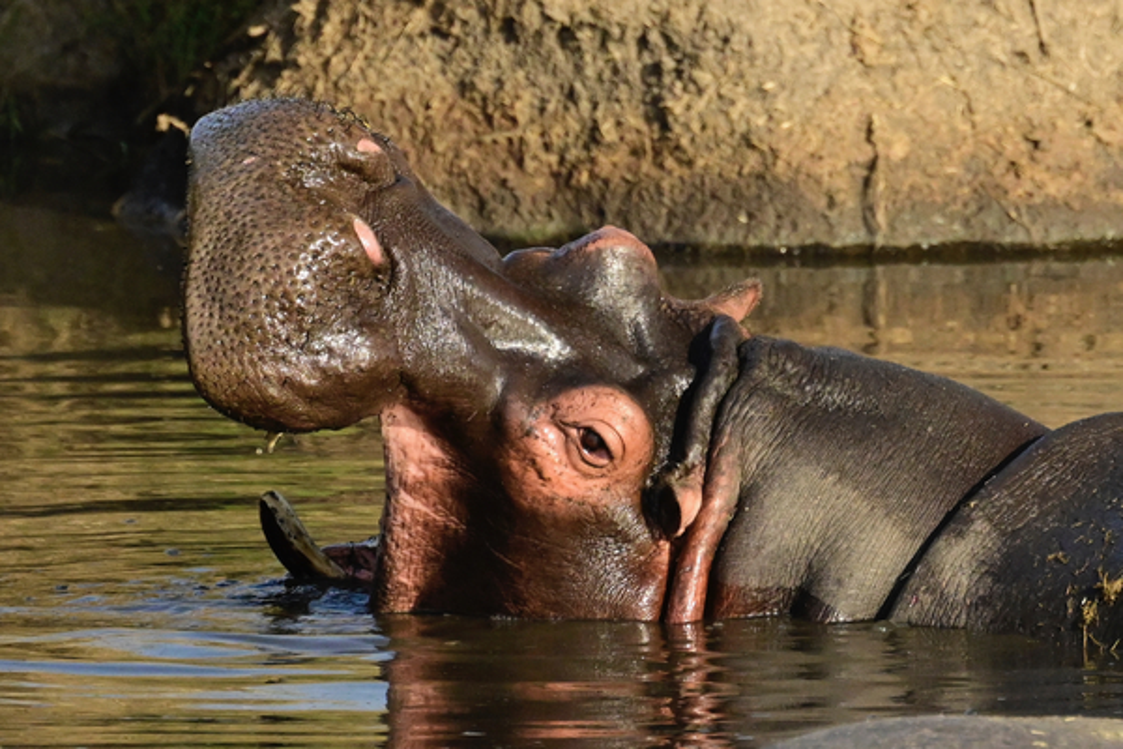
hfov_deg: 5.2
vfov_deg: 3.4
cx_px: 562
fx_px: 12477
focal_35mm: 400
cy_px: 374
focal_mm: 400
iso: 2500
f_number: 5.6
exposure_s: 1/2000
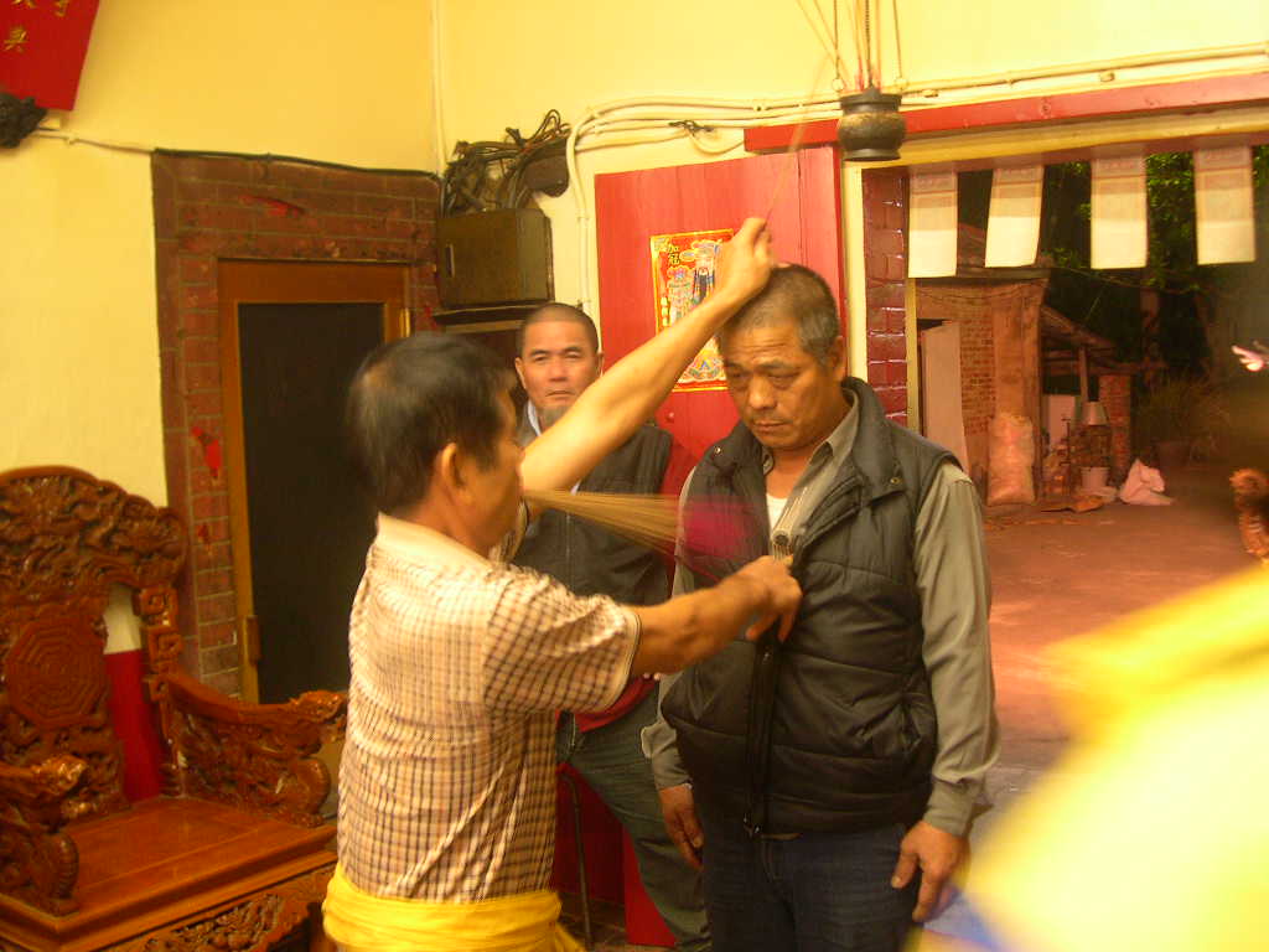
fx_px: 1393
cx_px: 634
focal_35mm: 38
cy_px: 476
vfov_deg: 37.7
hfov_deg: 49.0
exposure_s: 1/4.6
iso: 263
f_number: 2.8
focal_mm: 8
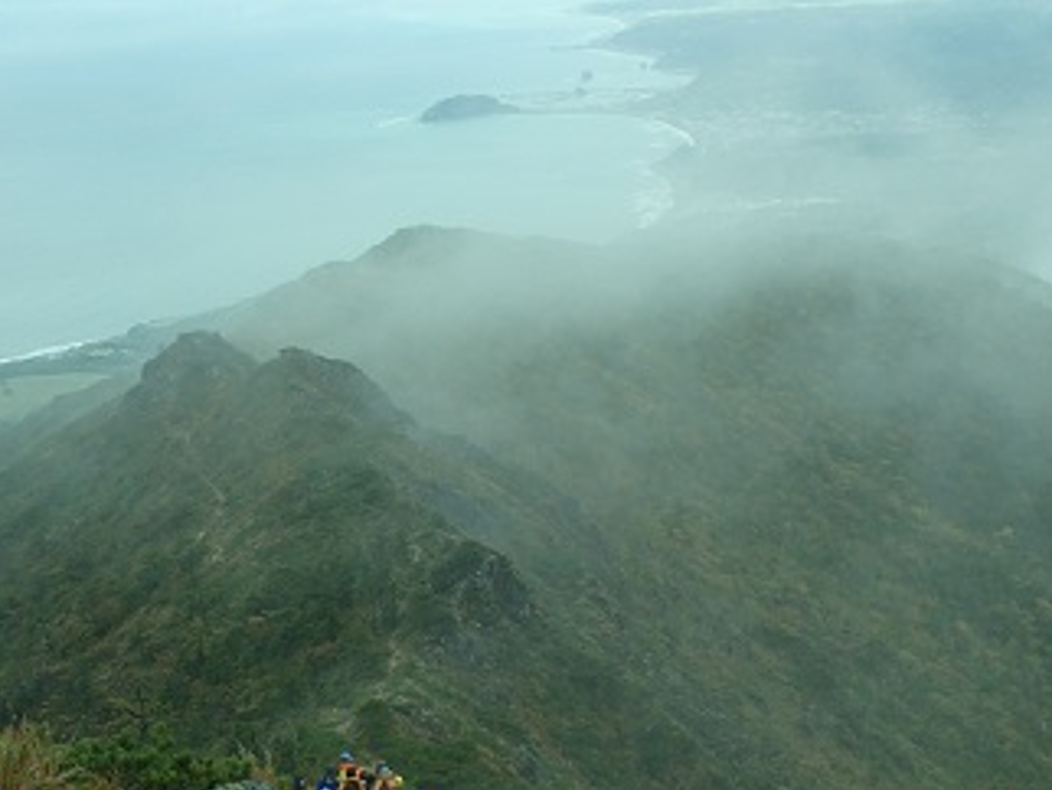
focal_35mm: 76
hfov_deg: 25.6
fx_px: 2311
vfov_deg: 19.3
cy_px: 534
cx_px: 474
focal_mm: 8.99
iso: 100
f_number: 4.5
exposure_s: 1/250
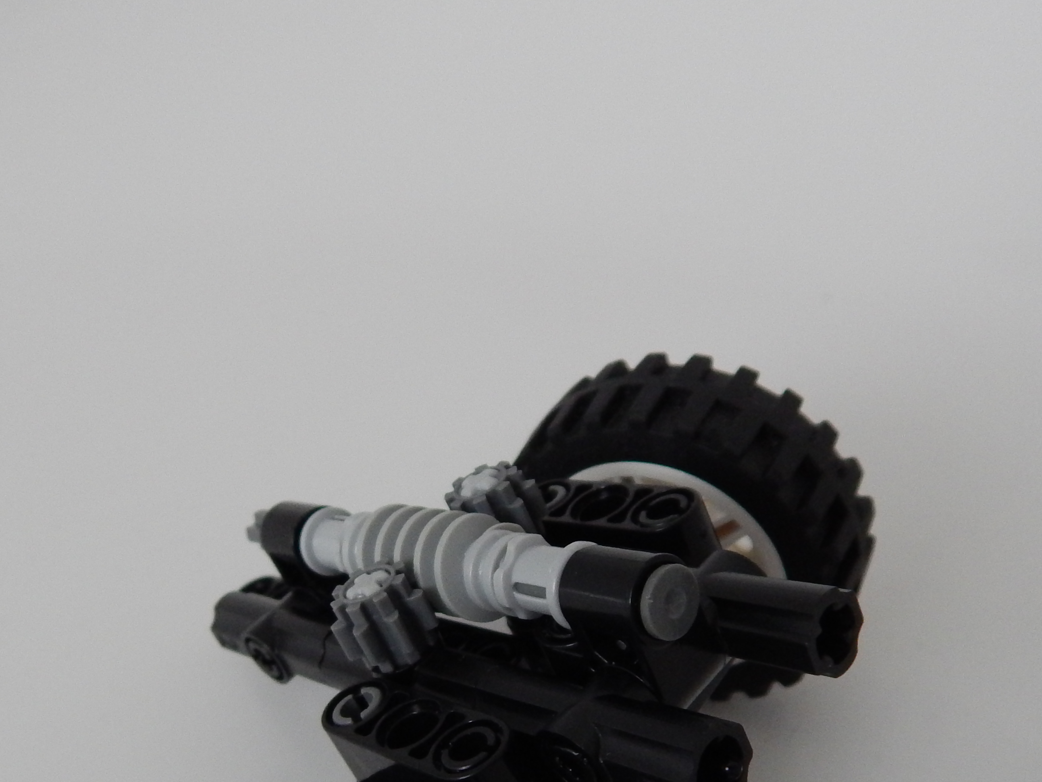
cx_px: 419
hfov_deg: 45.5
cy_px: 598
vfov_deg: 34.3
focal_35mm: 41
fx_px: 1234
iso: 400
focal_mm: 4
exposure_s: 1/15
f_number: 3
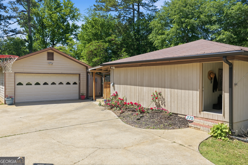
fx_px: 193
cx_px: 124
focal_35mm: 28
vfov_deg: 46.4
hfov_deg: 65.5
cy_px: 82
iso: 200
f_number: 2.8
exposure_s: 1/1250
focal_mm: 14.4
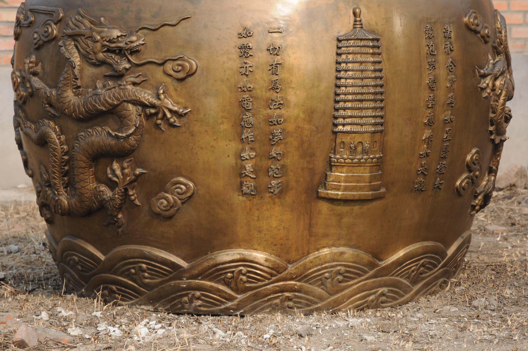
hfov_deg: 14.3
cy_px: 148
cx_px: 265
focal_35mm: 144
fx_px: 2109
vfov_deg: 9.5
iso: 400
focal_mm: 78
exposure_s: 1/1000
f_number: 5.6
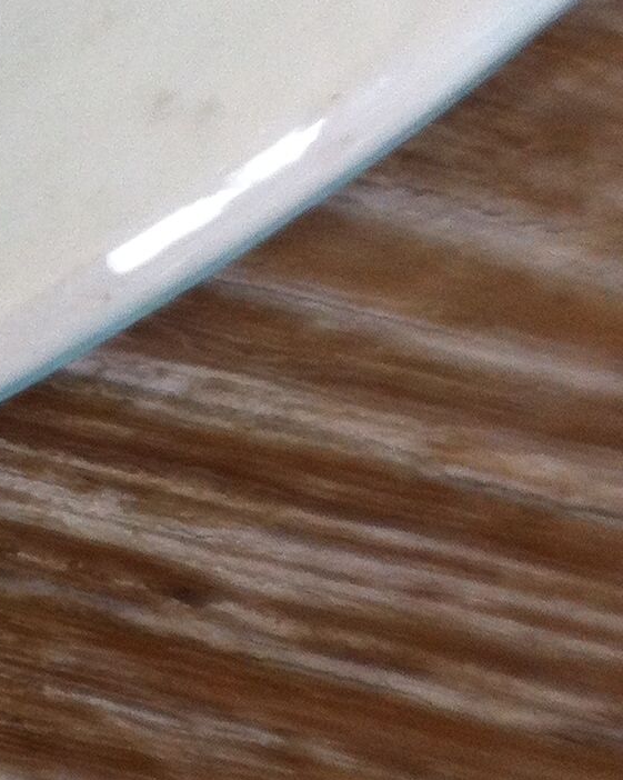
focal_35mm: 126
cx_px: -345
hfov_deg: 11.7
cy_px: 391
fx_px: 2906
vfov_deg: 15.3
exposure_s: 1/15
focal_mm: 3.85
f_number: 2.8
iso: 100
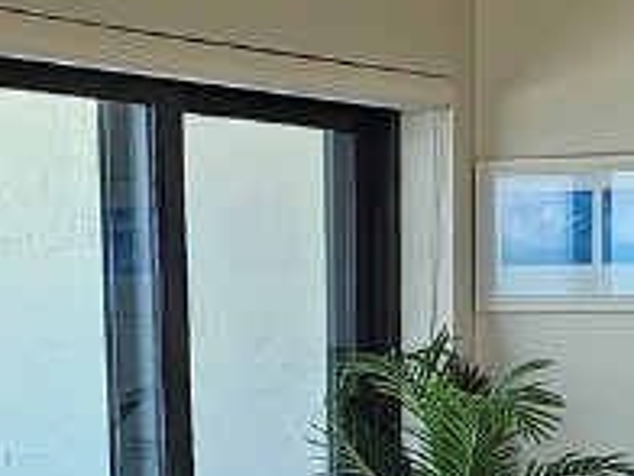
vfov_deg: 11.8
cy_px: 725
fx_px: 2198
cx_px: 411
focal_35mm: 120
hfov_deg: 16.4
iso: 125
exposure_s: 1/207
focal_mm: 6.3
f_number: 1.7
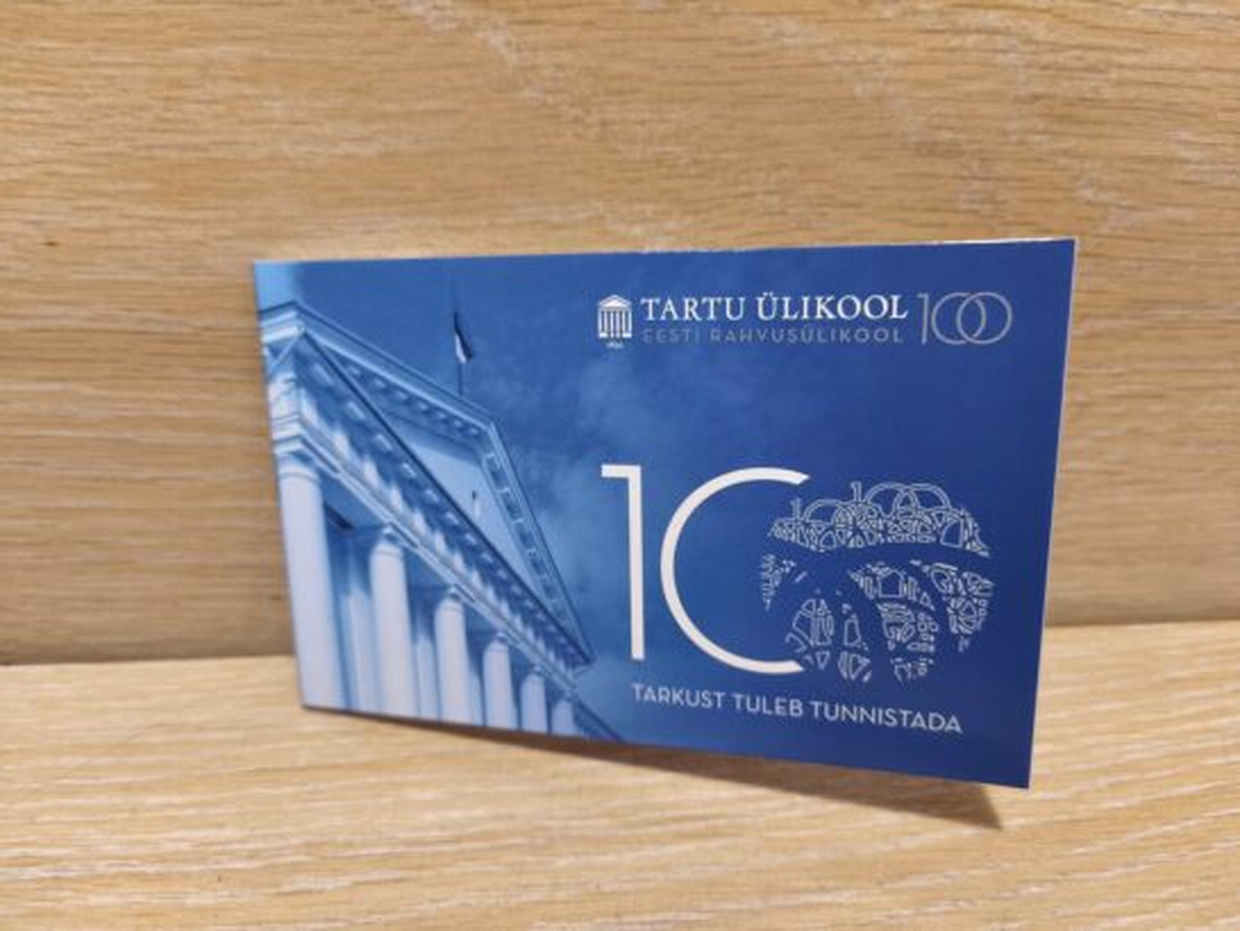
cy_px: 466
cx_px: 620
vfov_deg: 58.9
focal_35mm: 23
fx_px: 824
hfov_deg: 73.9
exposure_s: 1/100
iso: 250
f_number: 1.7
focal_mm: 5.35
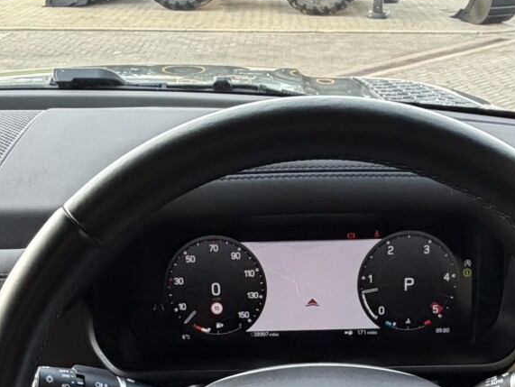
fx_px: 729
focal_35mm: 49
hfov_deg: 38.7
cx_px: 309
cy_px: 461
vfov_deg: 26.5
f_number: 2.2
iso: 320
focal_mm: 2.22
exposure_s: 1/121
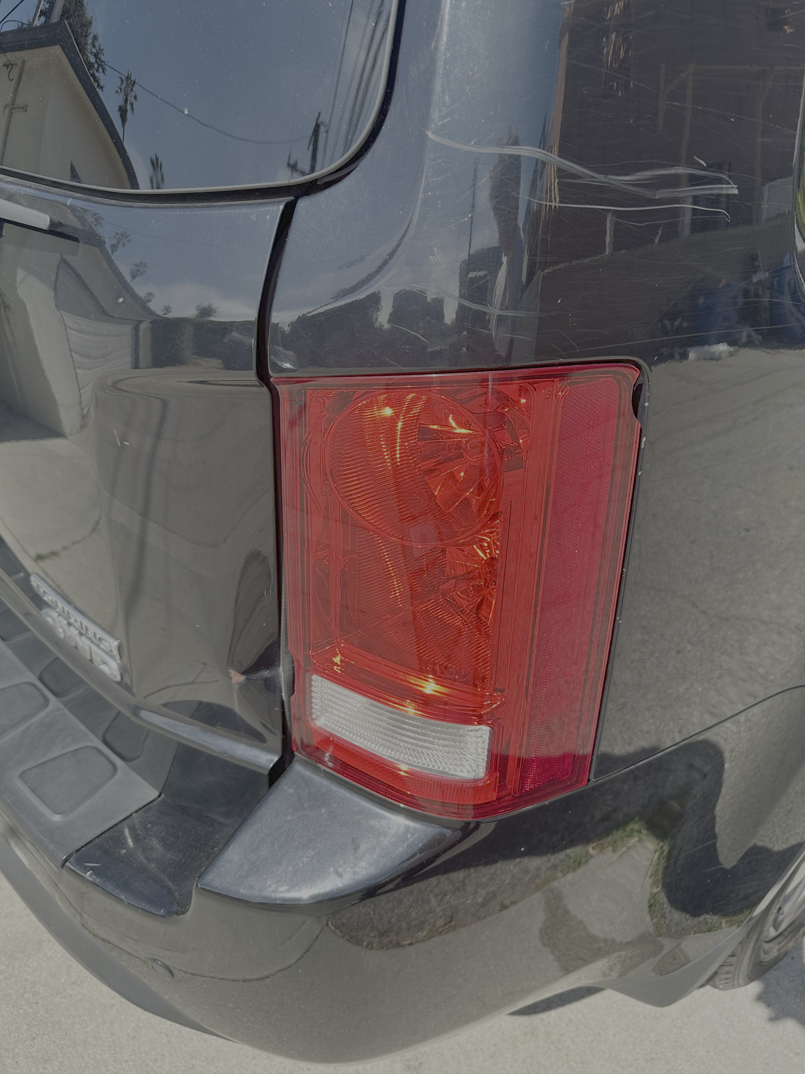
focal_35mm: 24
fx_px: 744
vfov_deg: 71.6
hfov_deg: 56.8
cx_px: 402
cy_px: 537
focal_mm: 6.86
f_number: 1.78
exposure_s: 1/1144
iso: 80
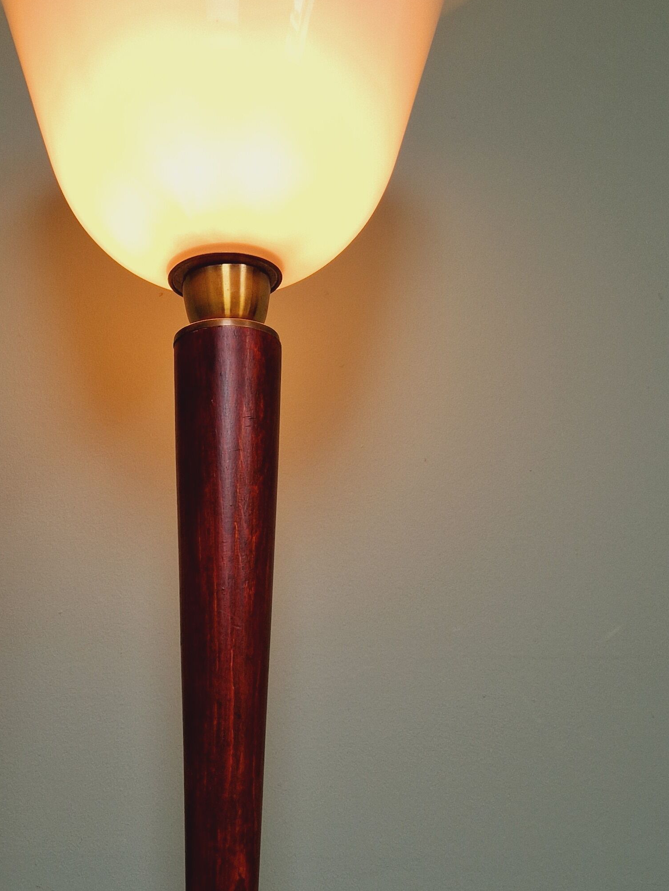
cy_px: 437
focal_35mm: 46
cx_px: 233
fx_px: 1185
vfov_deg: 41.2
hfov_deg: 31.3
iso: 50
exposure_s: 1/100
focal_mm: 5.4
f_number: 1.8
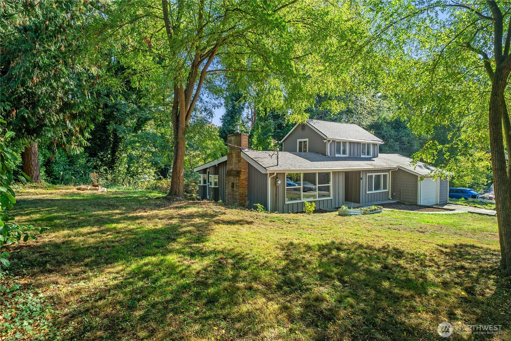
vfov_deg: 67.4
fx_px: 256
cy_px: 170
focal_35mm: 18
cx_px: 256
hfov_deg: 90.0
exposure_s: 1/40
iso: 80
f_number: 7.1
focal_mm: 18
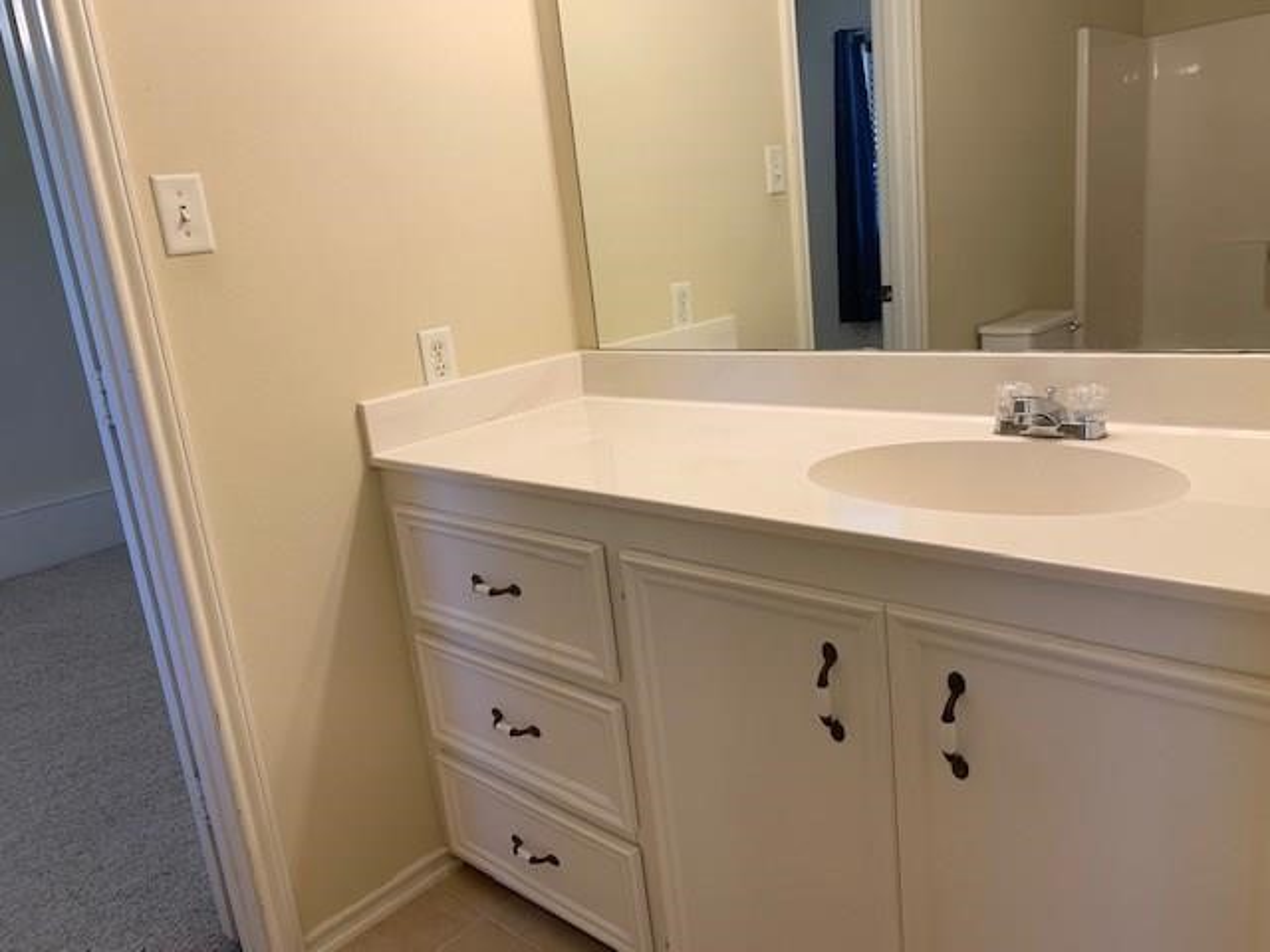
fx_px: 954
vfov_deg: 53.1
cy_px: 476
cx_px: 635
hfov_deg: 67.3
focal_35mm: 26
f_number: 1.8
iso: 50
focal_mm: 4.25
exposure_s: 1/60
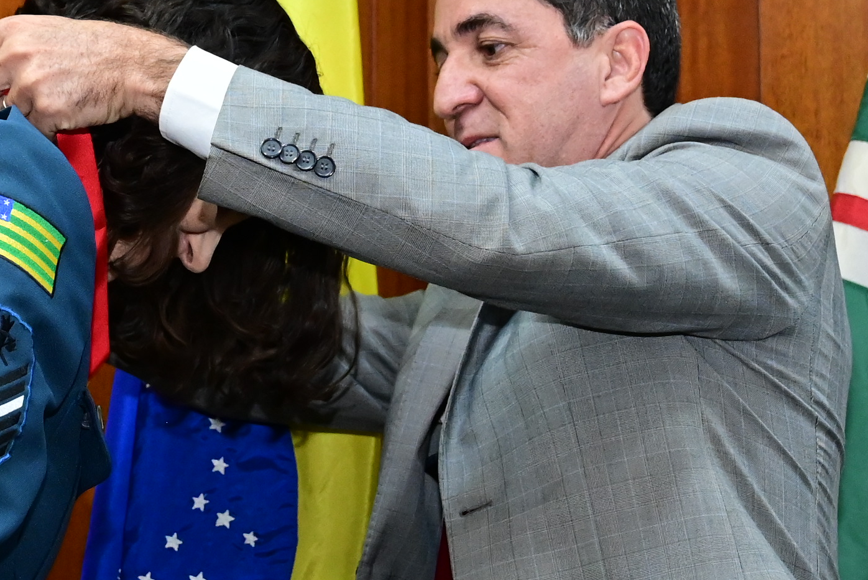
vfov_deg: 10.2
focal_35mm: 135
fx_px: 3257
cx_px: 233
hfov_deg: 15.1
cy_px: 255
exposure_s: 1/125
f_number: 4.5
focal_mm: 43
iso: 4000
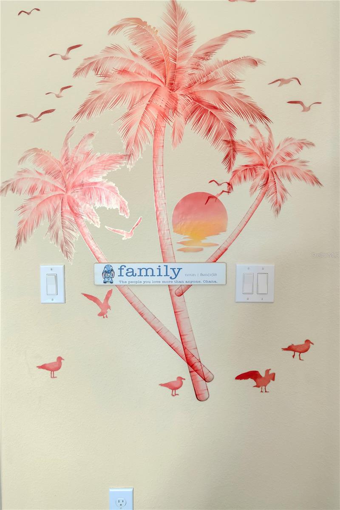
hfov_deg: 73.7
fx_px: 227
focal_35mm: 16
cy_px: 255
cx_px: 170
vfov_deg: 96.7
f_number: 4
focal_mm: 16
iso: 320
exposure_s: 1/160
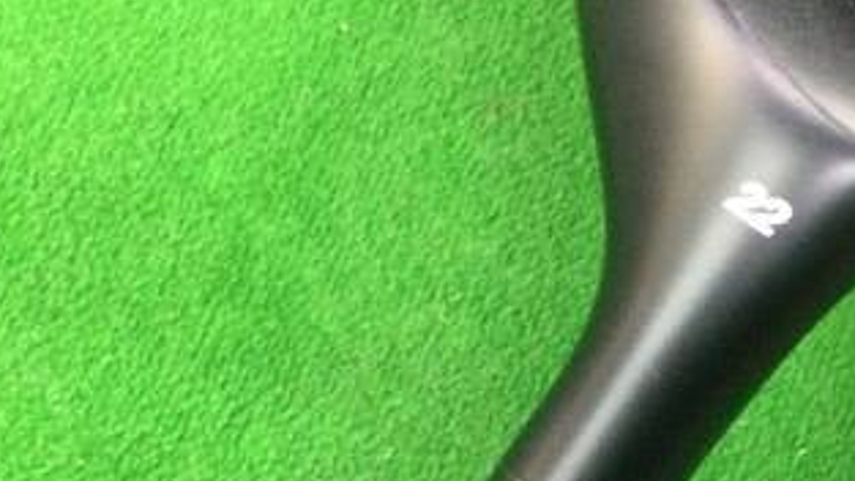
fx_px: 1564
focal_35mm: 69
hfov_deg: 30.3
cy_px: 413
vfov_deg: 17.3
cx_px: 574
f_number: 2.4
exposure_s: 1/20
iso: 200
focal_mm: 3.3
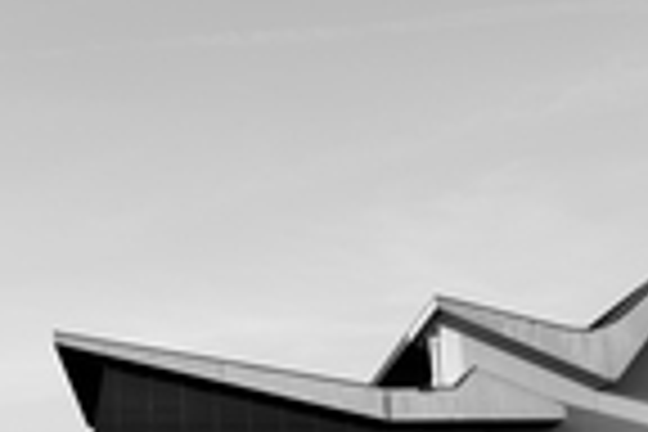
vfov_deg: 16.3
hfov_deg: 23.7
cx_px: 50
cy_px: 65
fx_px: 1494
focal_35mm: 83
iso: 160
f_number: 5.6
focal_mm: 17
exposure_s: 1/280
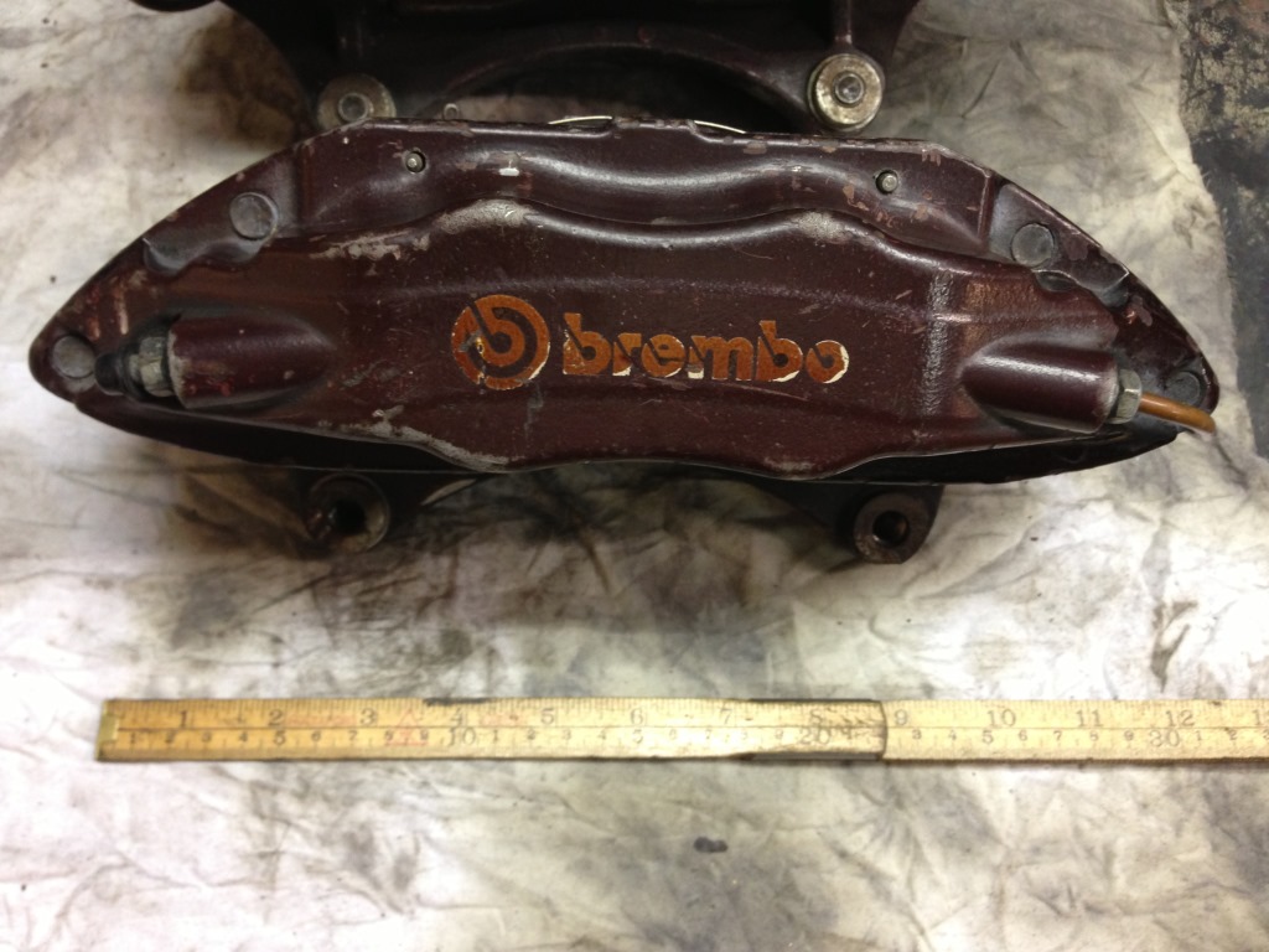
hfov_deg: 55.4
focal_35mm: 33
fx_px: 1210
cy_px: 476
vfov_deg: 42.9
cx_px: 634
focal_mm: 4.13
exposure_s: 1/20
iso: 160
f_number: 2.4
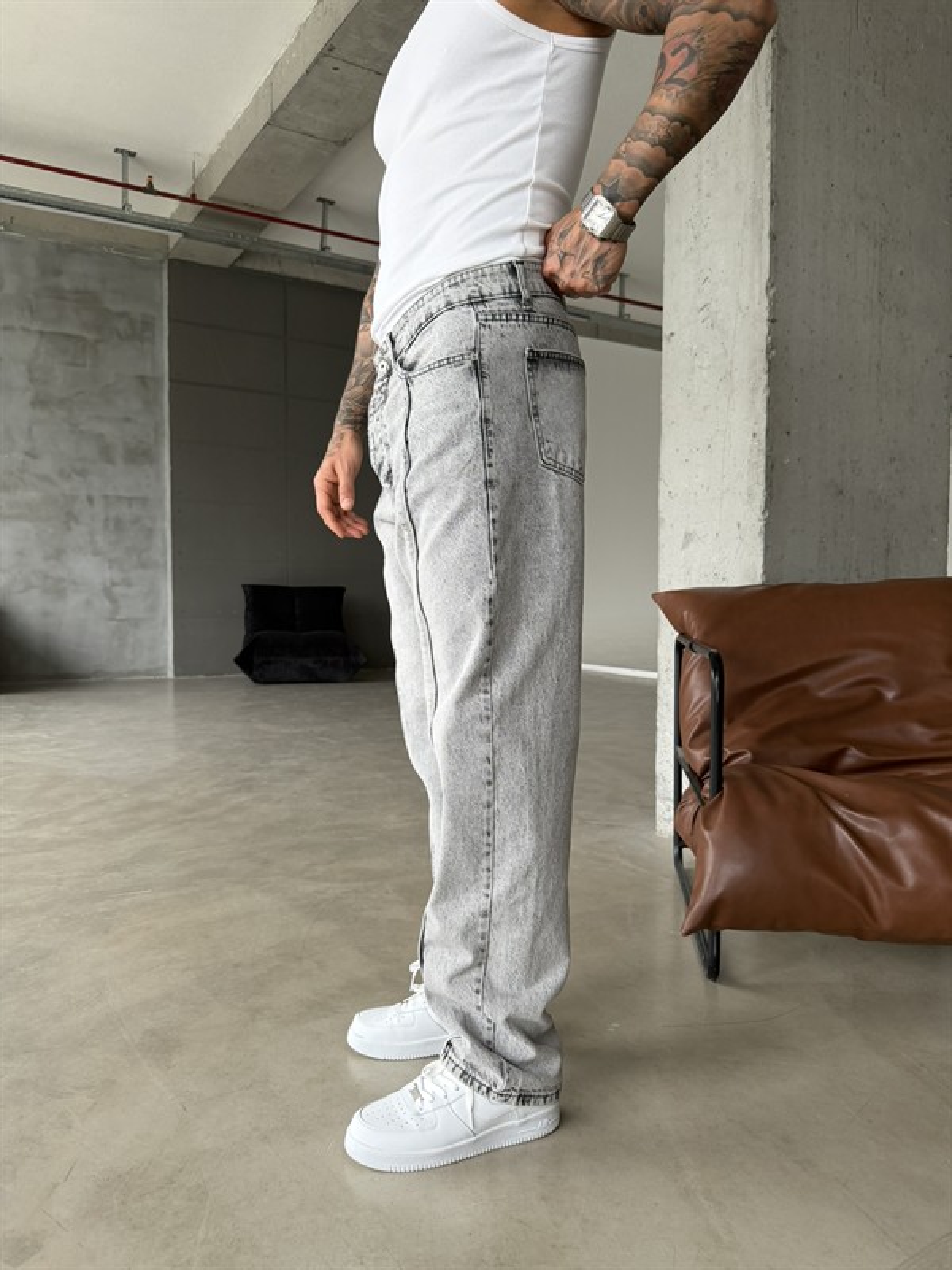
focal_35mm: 24
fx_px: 880
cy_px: 635
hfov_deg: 56.8
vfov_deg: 71.6
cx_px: 476
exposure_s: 1/121
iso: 160
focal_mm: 6.76
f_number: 1.78
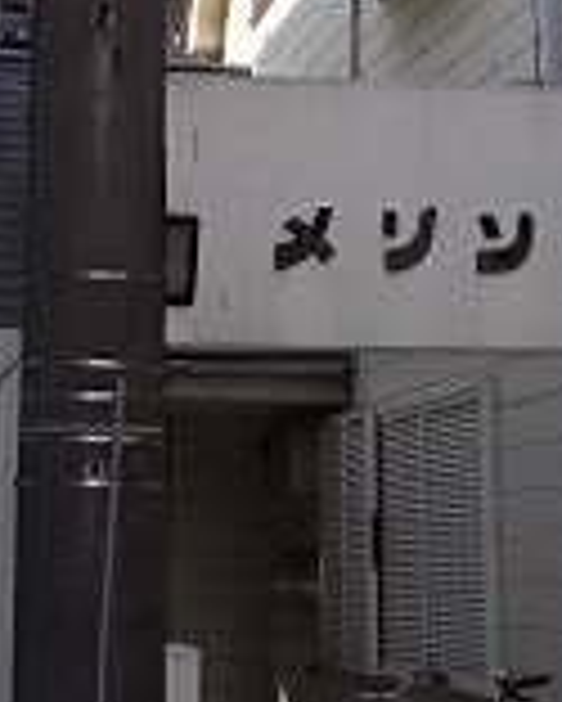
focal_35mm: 108
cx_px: 270
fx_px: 2243
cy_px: -54
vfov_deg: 17.2
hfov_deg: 14.3
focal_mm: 4.9
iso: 118
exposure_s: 1/640
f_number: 3.2
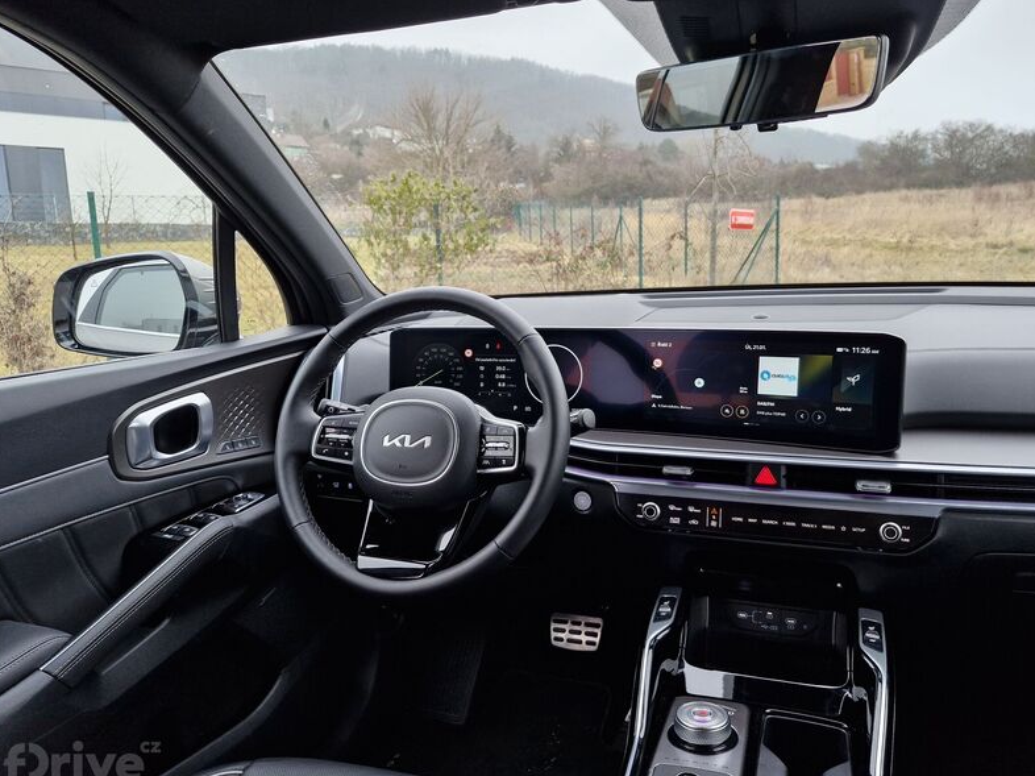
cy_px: 377
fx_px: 747
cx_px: 553
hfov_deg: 69.3
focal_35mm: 25
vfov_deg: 54.8
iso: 160
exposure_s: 1/180
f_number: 1.8
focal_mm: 5.54
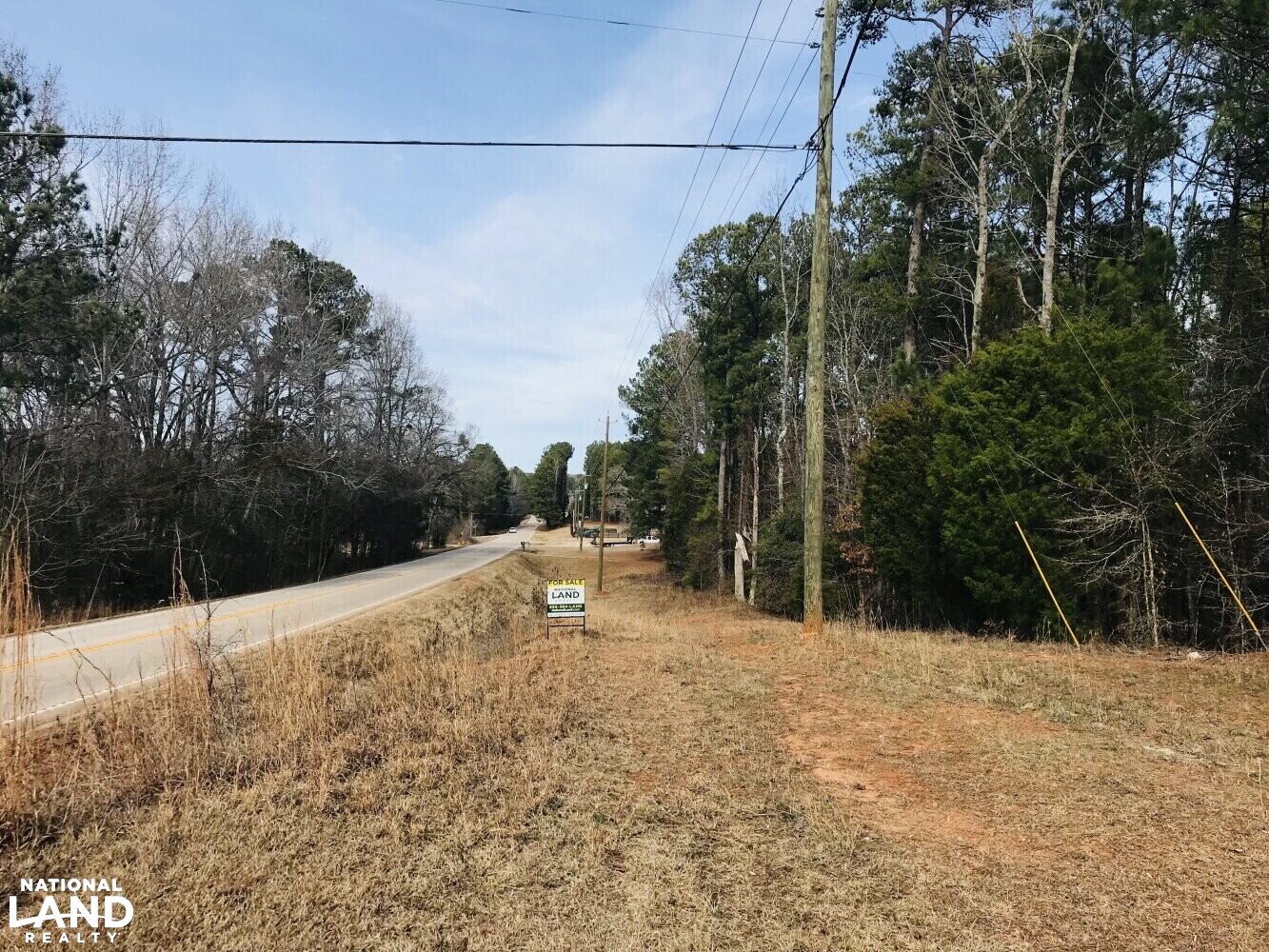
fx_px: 1027
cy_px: 476
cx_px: 634
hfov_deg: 63.4
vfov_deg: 49.8
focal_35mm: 28
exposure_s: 1/1880
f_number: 1.8
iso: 20
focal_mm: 3.99
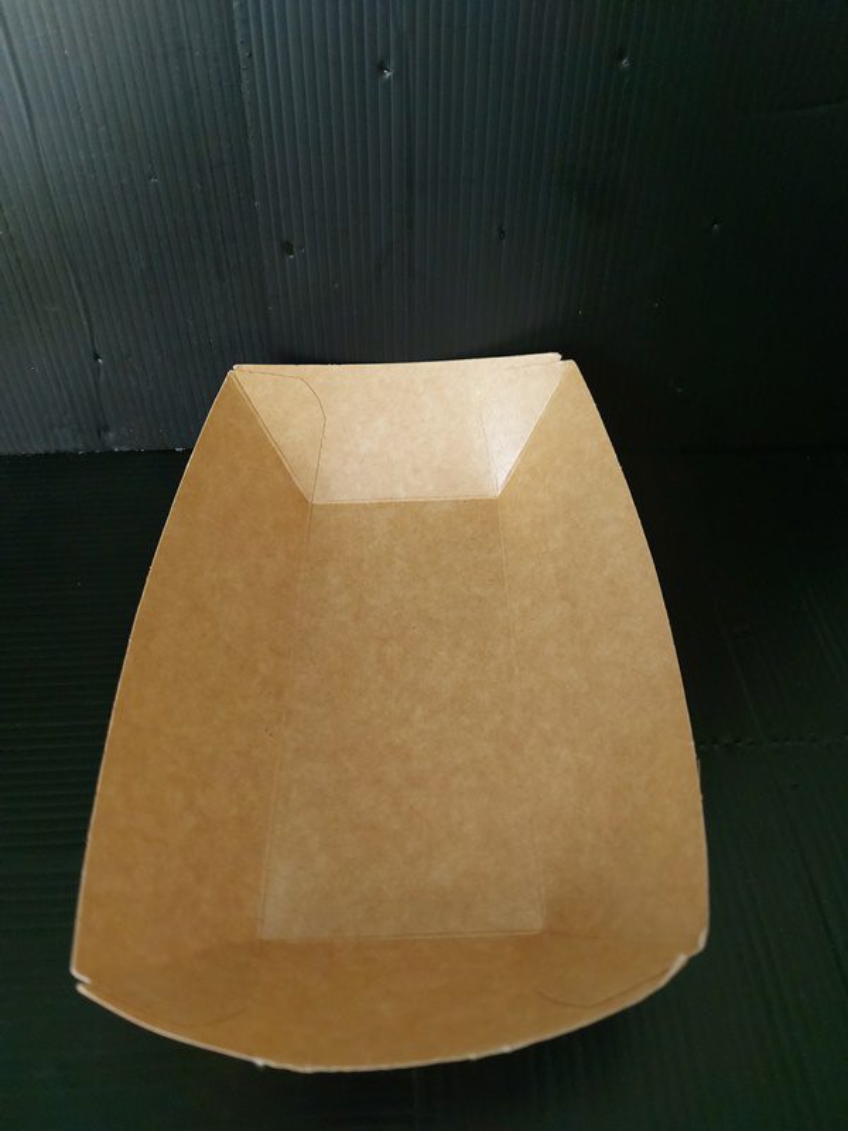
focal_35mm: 24
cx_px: 424
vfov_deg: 71.6
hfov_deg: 56.8
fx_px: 784
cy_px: 566
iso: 160
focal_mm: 5.23
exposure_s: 1/33
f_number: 1.8
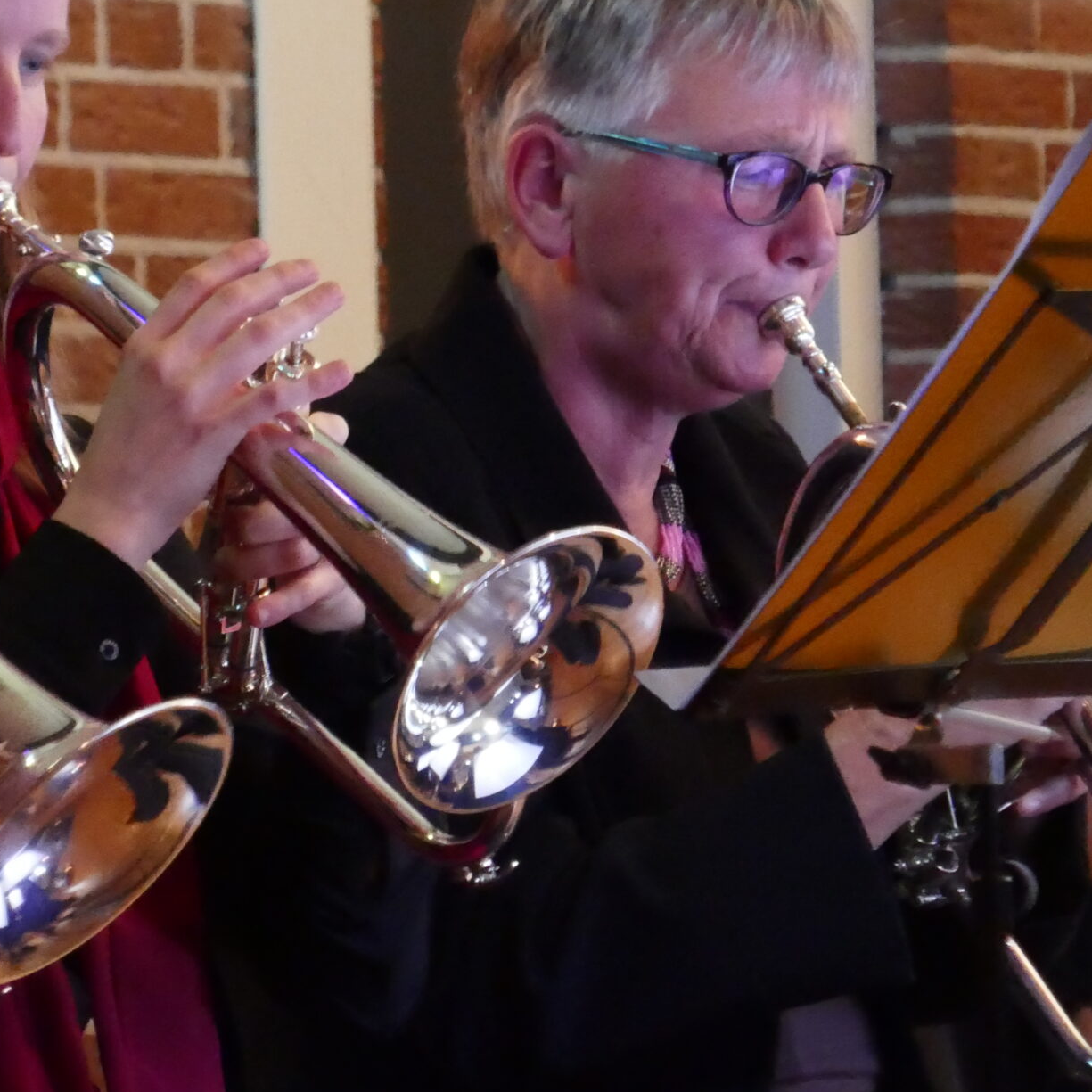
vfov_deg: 5.5
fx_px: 11350
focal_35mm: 318
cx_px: -42
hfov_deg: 5.5
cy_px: 438
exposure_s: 1/10
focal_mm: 59.3
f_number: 5.9
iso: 6400
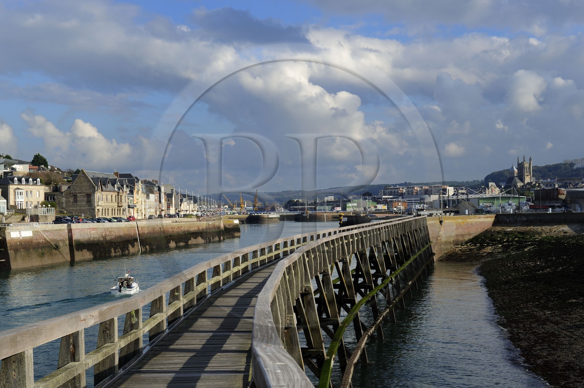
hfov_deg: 36.3
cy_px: 194
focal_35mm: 55
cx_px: 292
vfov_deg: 24.6
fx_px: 891
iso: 200
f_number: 13
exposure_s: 1/200
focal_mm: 55
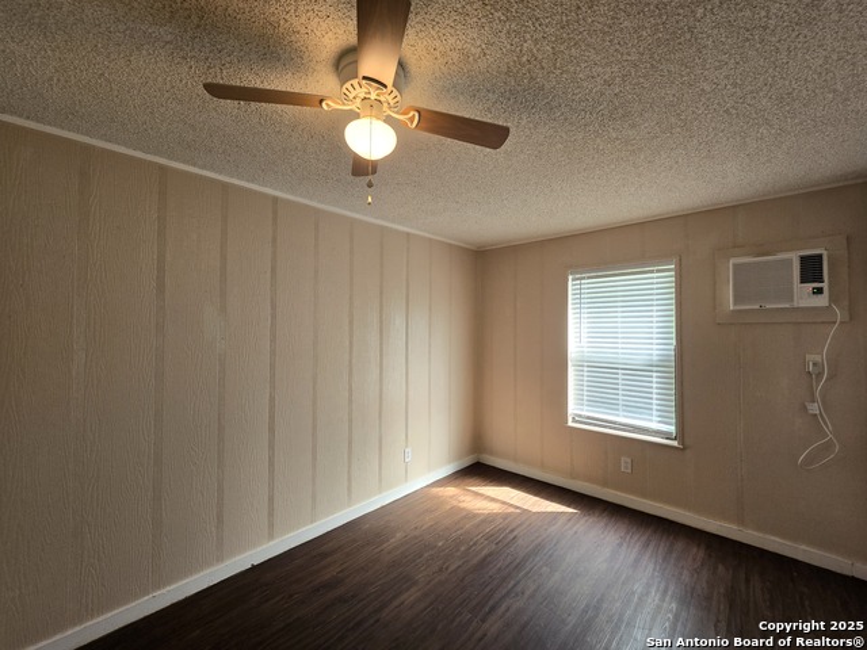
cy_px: 325
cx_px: 434
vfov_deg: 89.9
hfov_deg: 106.2
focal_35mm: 13
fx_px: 326
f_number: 2.2
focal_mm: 2.2
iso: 80
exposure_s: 1/60
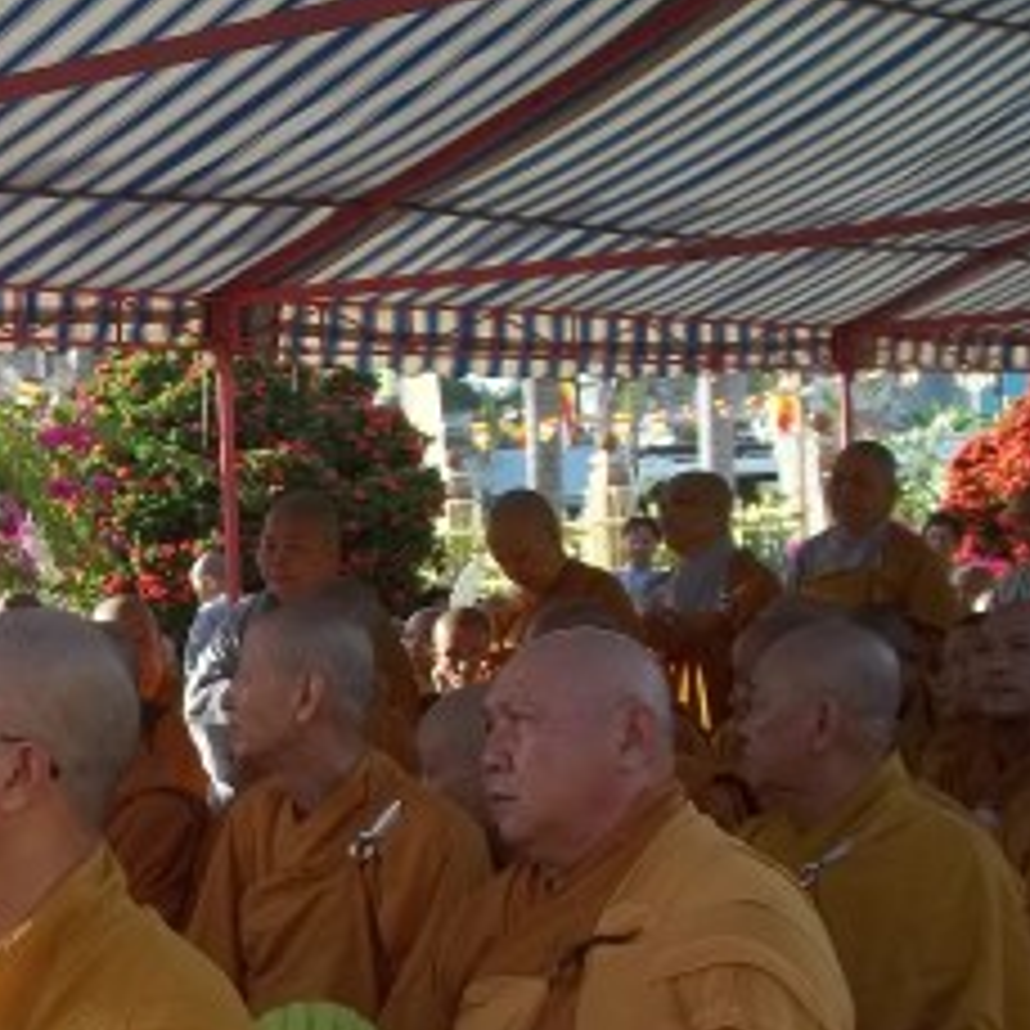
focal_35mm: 89
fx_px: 2996
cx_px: -148
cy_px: 684
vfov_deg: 19.4
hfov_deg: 18.6
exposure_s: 1/250
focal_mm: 6.5
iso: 64
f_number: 3.1
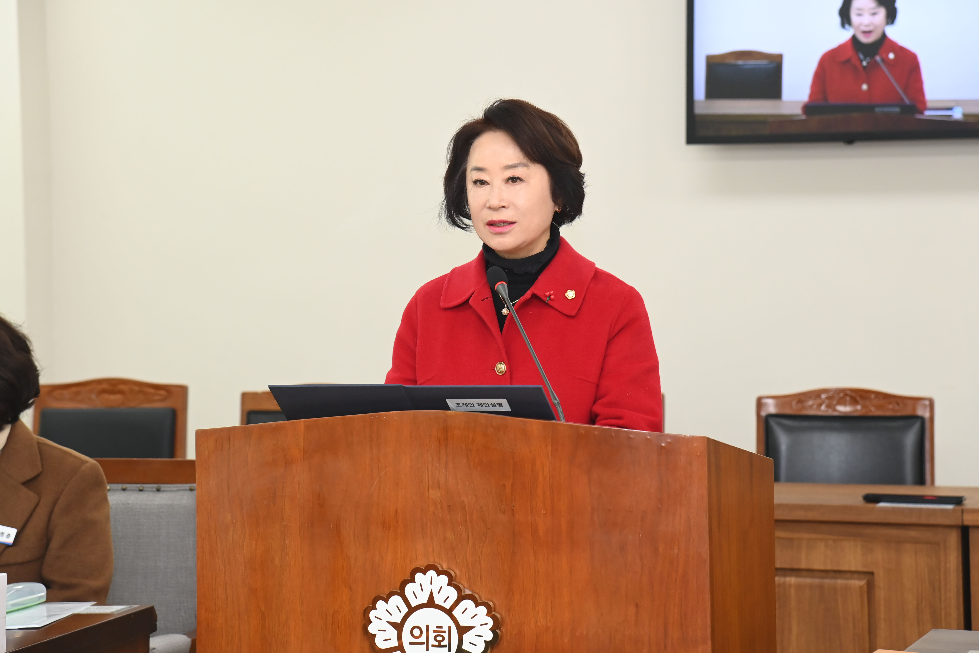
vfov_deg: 13.0
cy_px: 326
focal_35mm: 105
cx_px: 490
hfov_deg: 19.5
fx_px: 2855
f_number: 6.3
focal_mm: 105
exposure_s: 1/250
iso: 2000
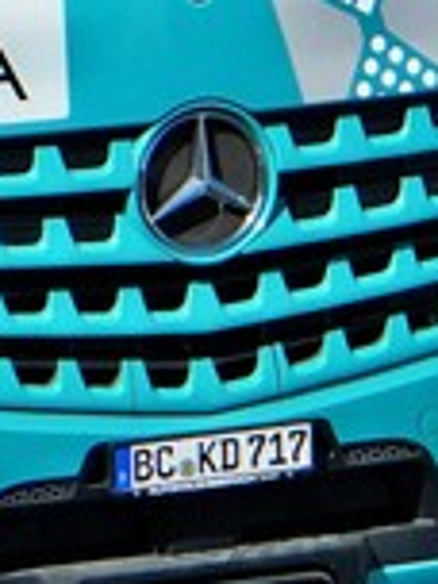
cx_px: -707
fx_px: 11426
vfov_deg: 2.9
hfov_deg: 2.2
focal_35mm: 677
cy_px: -150
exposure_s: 1/2500
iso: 400
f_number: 6.3
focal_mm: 89.1
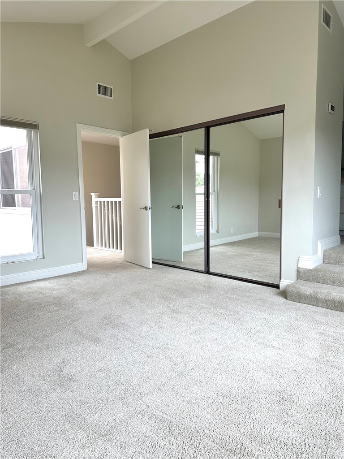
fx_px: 318
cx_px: 172
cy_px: 230
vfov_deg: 71.6
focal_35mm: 24
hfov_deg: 56.8
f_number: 1.78
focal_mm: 6.86
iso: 100
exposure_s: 1/132
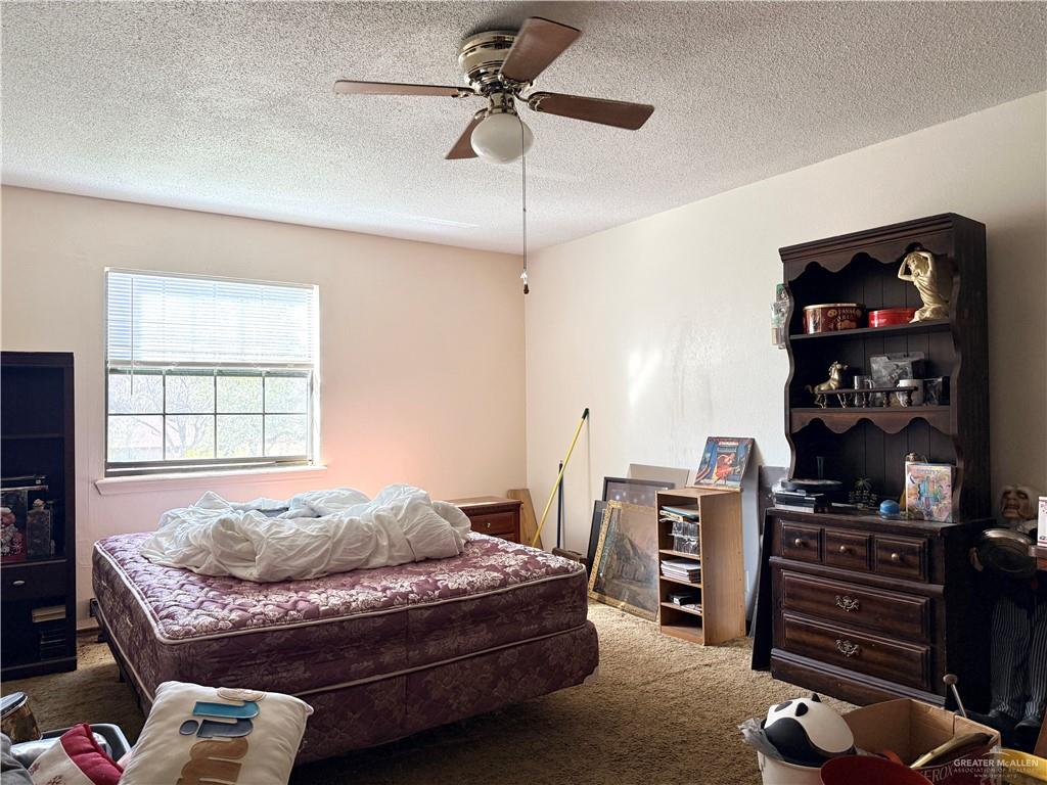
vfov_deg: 56.8
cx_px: 524
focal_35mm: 24
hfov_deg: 71.6
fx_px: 726
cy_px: 392
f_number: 1.78
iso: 250
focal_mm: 6.76
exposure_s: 1/120
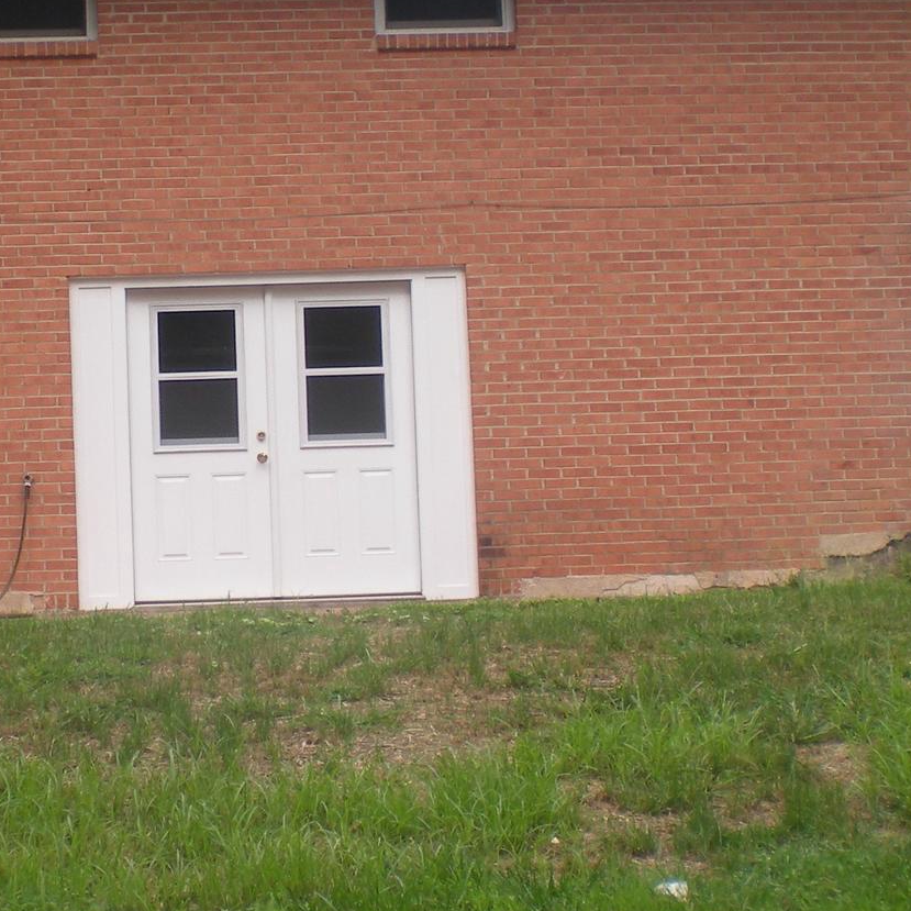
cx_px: 274
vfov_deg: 20.9
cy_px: 393
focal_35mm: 83
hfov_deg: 20.8
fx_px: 2471
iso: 64
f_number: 4.6
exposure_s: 1/147
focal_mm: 6.3
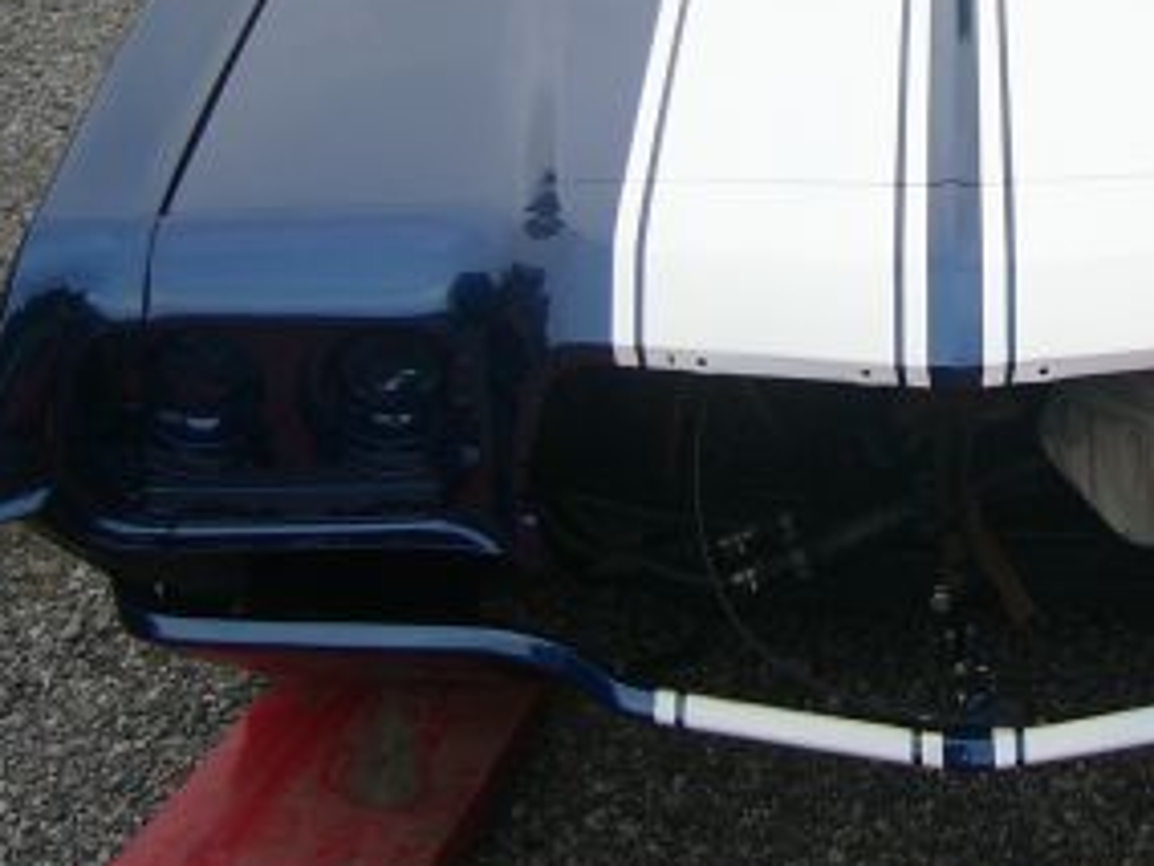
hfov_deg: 24.2
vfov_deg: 18.1
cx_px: 967
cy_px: -53
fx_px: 2634
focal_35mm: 79
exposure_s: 1/200
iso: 50
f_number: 2.8
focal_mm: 5.8
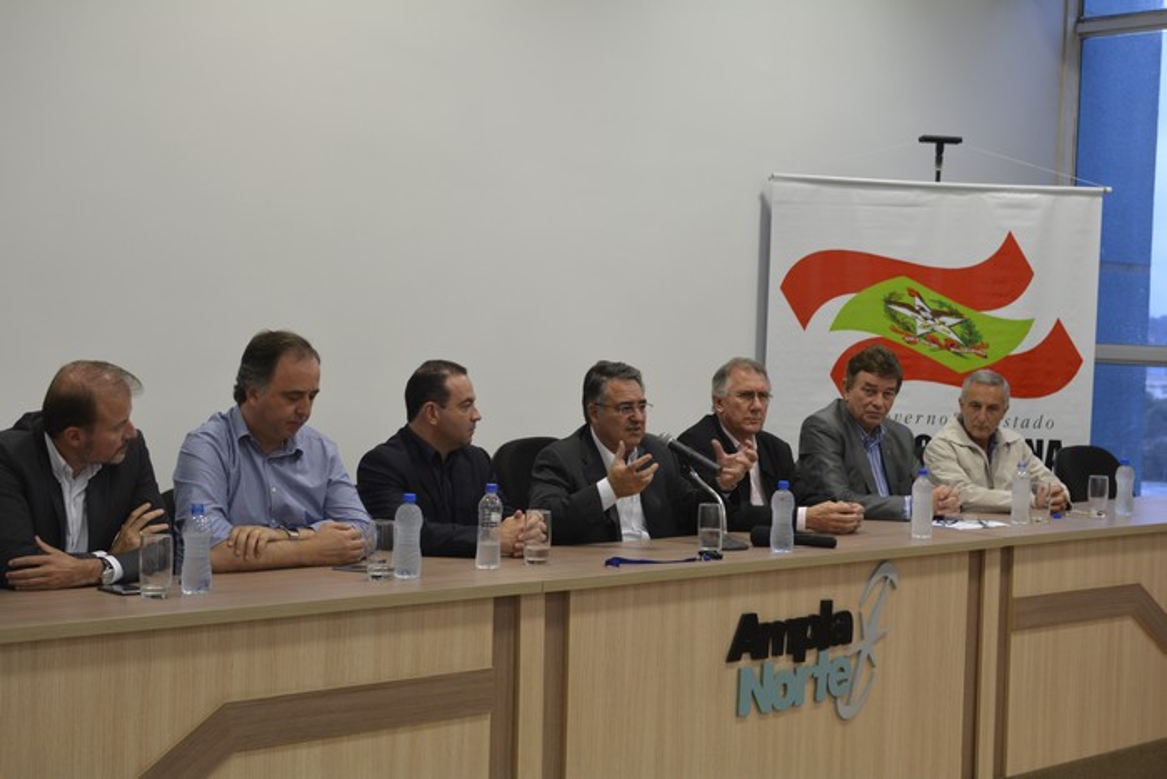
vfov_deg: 25.8
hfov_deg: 37.8
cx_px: 584
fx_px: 1702
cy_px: 390
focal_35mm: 52
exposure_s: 1/80
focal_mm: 35
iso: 800
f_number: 4.5
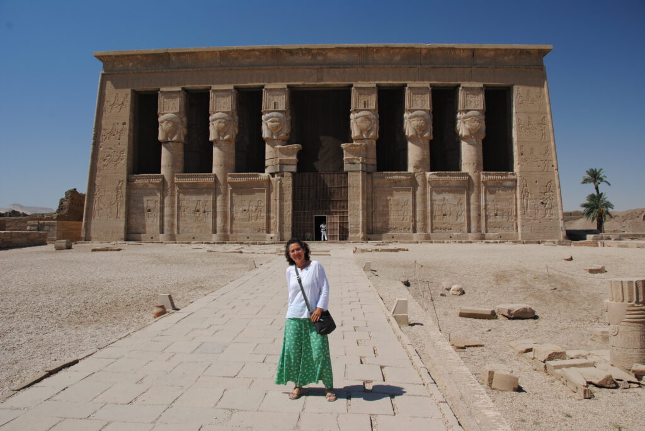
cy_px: 216
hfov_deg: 67.3
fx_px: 484
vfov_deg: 48.0
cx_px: 322
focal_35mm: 27
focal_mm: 18
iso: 100
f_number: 7.1
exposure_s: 1/200
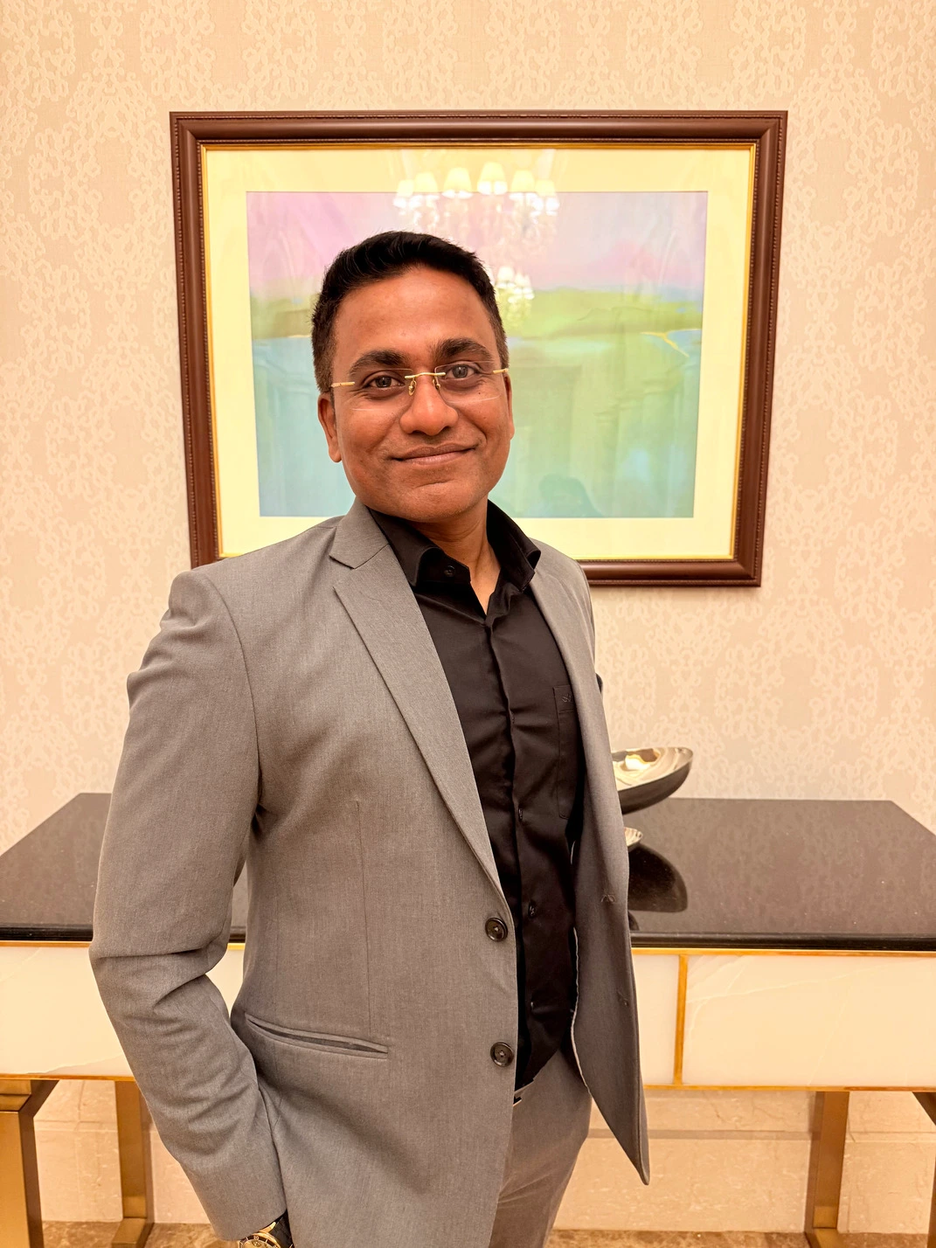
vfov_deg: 71.6
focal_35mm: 24
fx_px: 865
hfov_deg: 56.8
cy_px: 624
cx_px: 468
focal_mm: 6.76
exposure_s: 1/50
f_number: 1.78
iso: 250
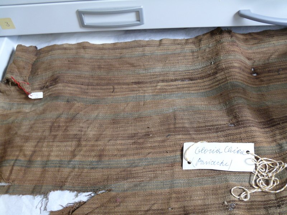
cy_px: 108
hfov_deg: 45.8
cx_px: 144
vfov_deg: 35.1
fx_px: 340
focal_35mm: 41
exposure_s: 1/10
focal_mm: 8.6
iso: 200
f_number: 2.8
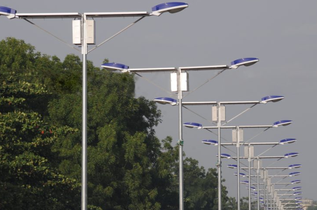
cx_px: 148
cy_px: 110
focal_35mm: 347
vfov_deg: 4.0
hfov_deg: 5.9
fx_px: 3051
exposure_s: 1/400
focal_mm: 210
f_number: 10
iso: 200
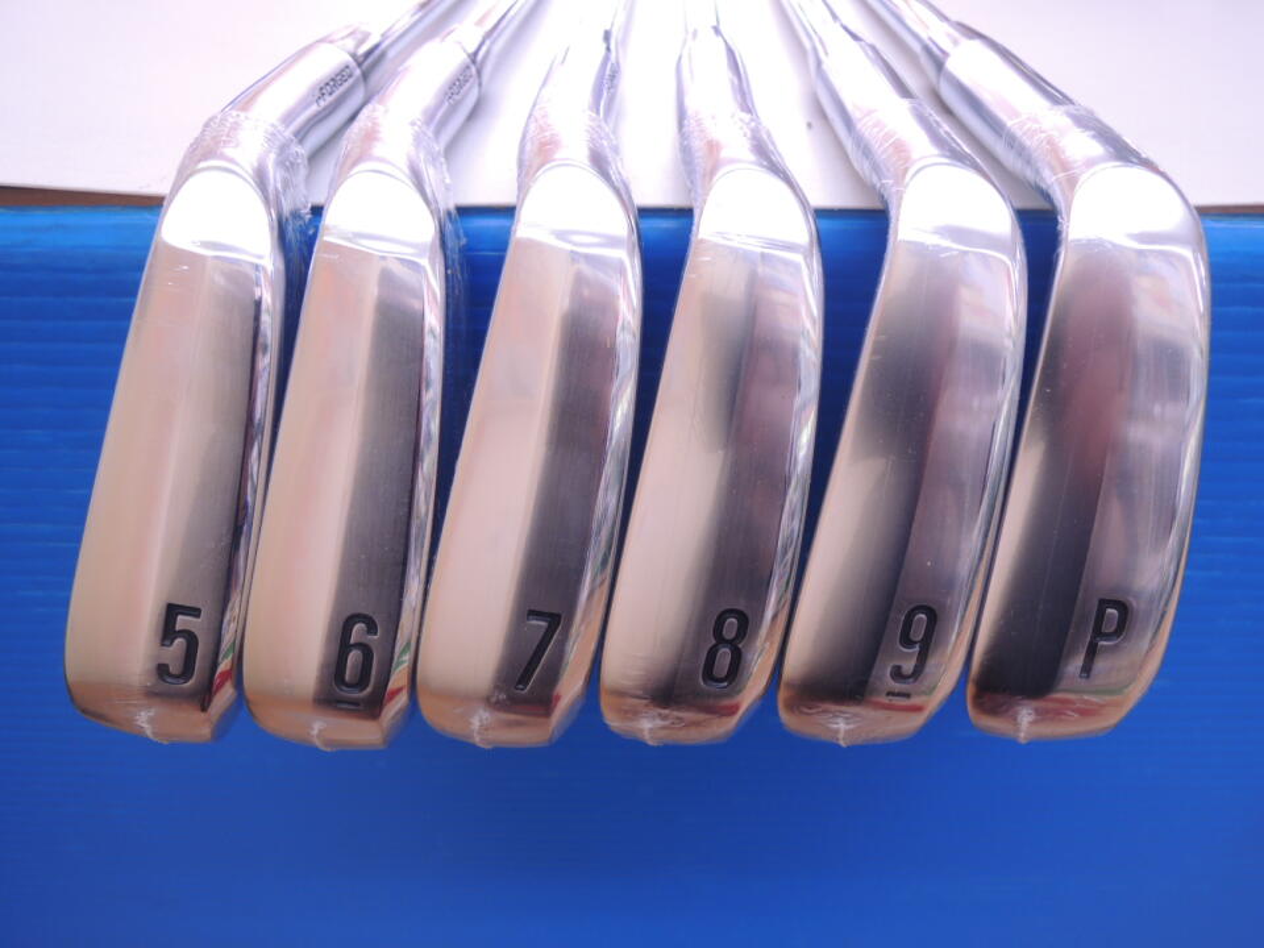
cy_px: 474
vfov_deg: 56.8
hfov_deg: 71.6
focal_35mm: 24
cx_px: 632
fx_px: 876
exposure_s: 1/30
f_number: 2.8
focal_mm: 4.3
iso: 125
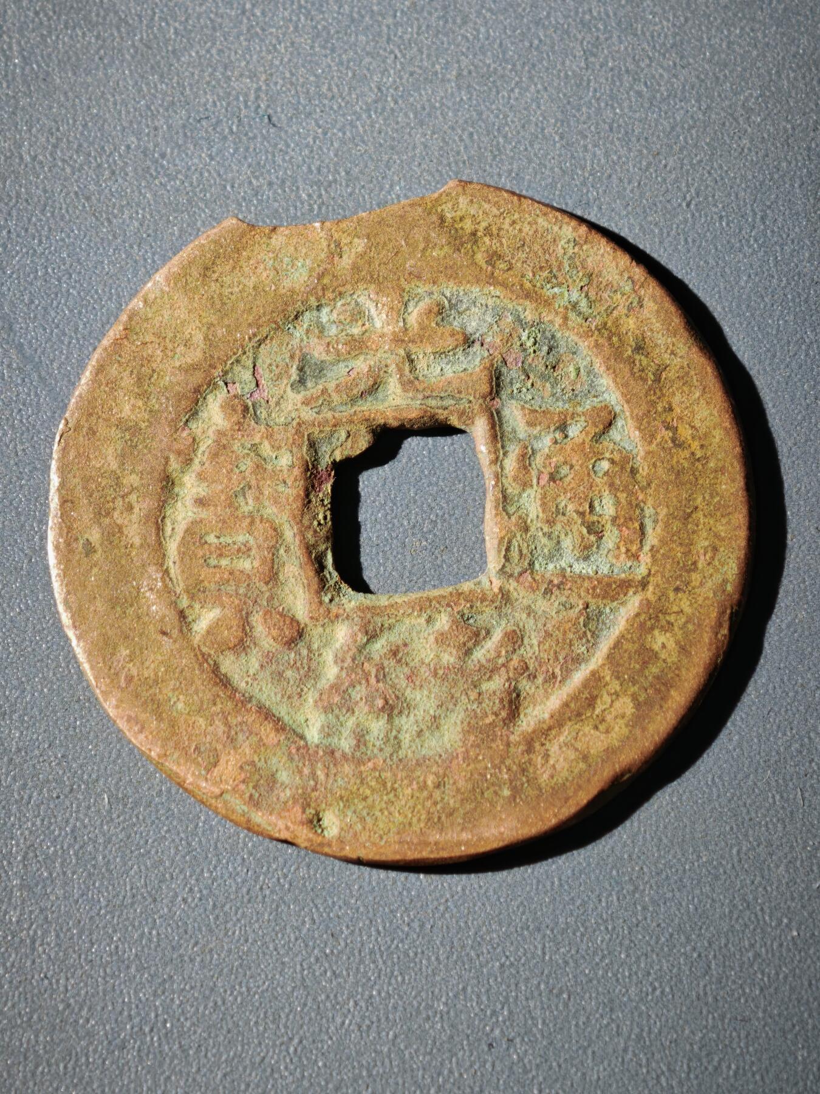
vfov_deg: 18.0
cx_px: 410
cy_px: 547
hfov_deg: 13.6
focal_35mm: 109
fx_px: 3443
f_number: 2
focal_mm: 9
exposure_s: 1/100
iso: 250
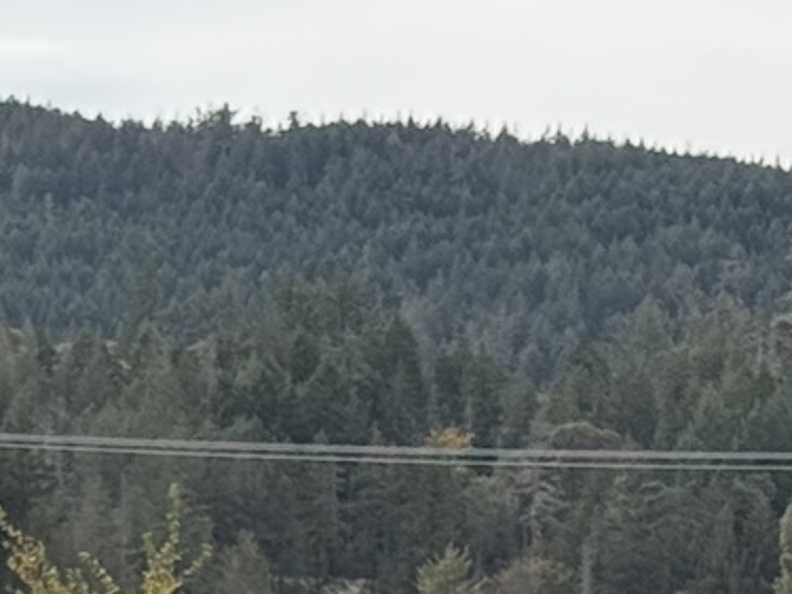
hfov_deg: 7.4
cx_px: -435
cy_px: 1505
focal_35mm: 262
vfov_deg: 5.4
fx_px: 5993
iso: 64
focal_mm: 6.76
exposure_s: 1/1980
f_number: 1.78
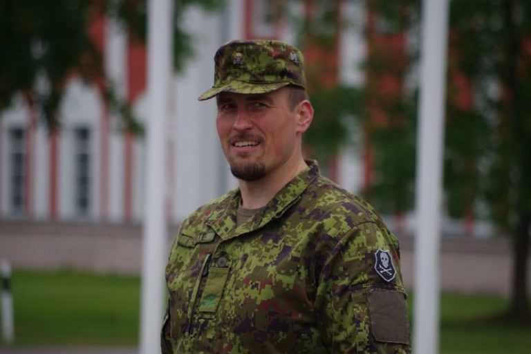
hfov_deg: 6.9
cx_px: 266
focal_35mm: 300
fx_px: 4425
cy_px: 177
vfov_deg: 4.6
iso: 200
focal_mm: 200
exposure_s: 1/250
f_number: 5.6
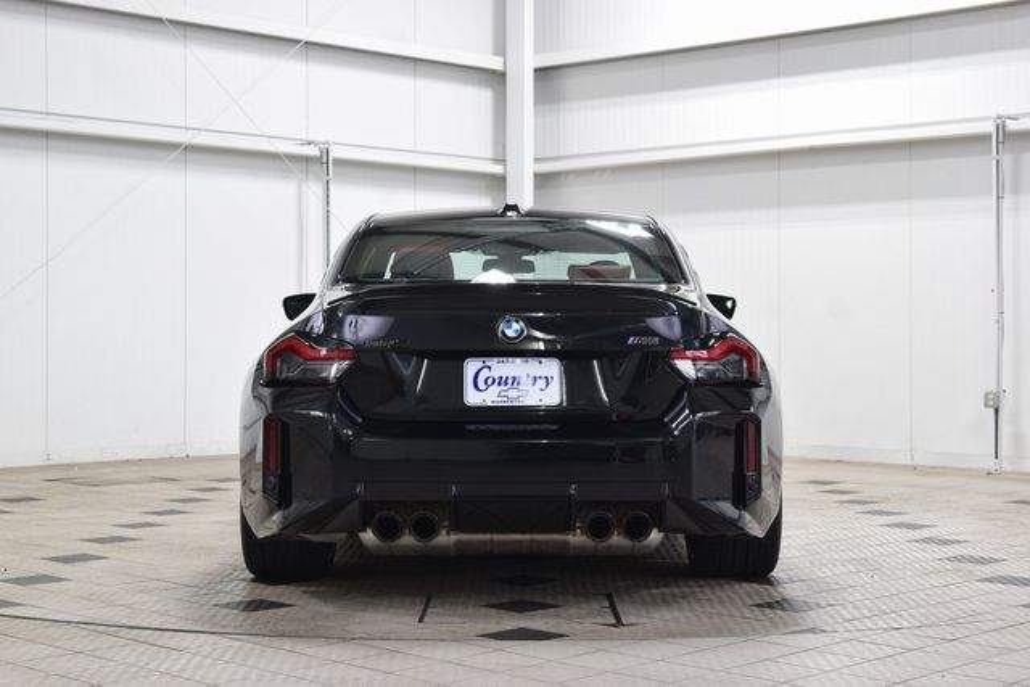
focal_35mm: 60
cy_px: 344
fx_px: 1717
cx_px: 515
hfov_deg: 33.4
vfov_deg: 22.6
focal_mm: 40
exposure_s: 1/15
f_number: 6.3
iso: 560
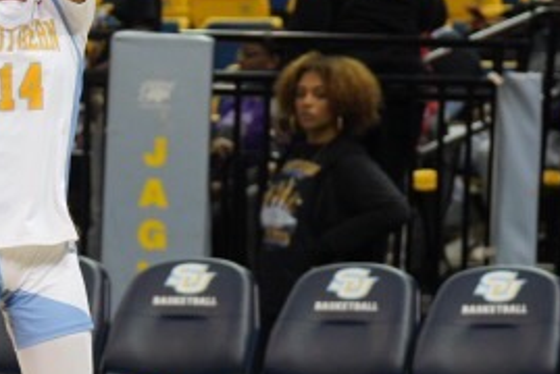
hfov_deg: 5.9
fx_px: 5466
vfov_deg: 3.9
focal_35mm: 351
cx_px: 129
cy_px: 131
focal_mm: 78
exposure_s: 1/981
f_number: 2.8
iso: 2500
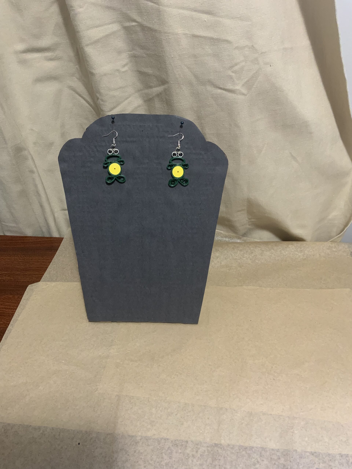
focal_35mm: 29
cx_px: 176
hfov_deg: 48.2
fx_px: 393
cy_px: 234
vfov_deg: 61.7
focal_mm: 3
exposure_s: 1/60
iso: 200
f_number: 1.8
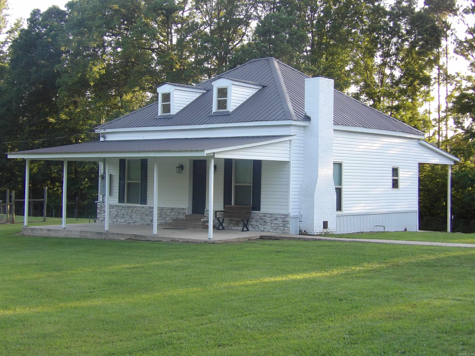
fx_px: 727
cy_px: 178
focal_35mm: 53
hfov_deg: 36.2
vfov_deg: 27.5
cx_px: 238
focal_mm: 9.5
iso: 100
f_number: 3.9
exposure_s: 1/56
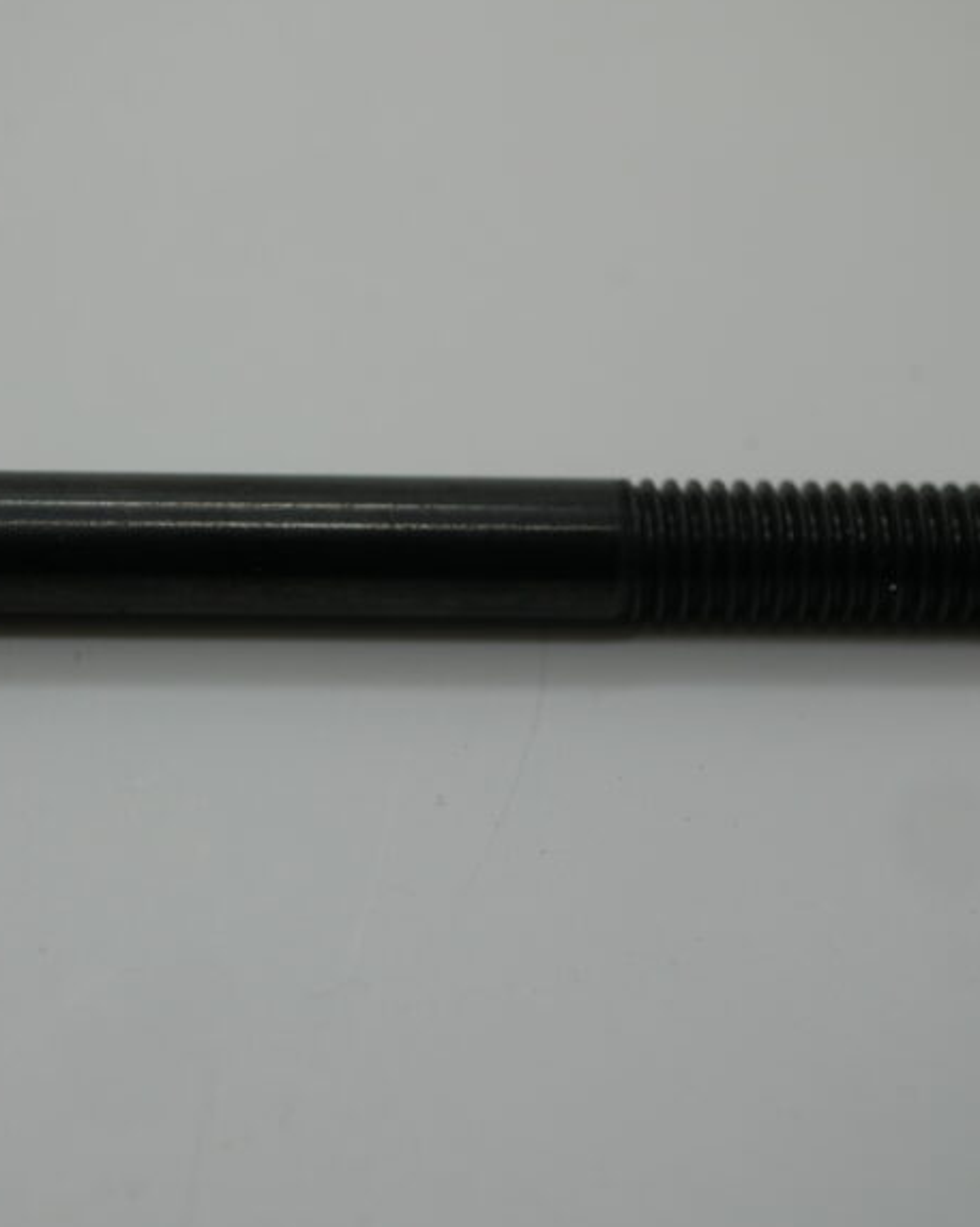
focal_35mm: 82
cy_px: 632
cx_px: 416
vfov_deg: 23.3
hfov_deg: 18.7
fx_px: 2975
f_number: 3.5
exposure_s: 1/160
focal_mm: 30
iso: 200
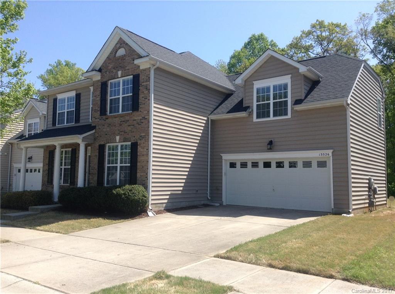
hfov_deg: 55.4
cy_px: 147
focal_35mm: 33
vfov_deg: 42.8
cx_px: 198
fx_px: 376
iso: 25
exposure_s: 1/623
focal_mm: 3.3
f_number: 2.4
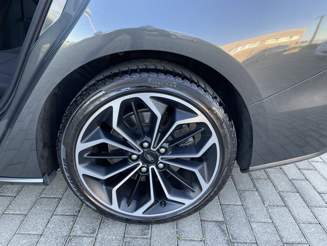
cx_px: 164
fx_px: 246
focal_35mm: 26
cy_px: 123
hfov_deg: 67.3
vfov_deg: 53.1
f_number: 1.6
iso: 80
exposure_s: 1/121
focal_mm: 4.2
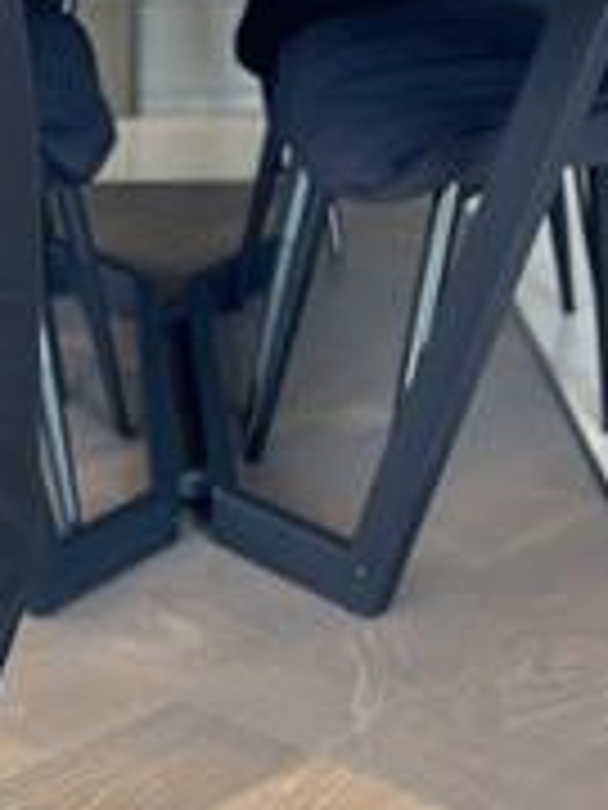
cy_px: 364
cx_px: -162
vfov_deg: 14.6
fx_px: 3162
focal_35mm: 135
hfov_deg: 10.8
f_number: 1.78
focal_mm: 6.86
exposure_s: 1/63
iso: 125
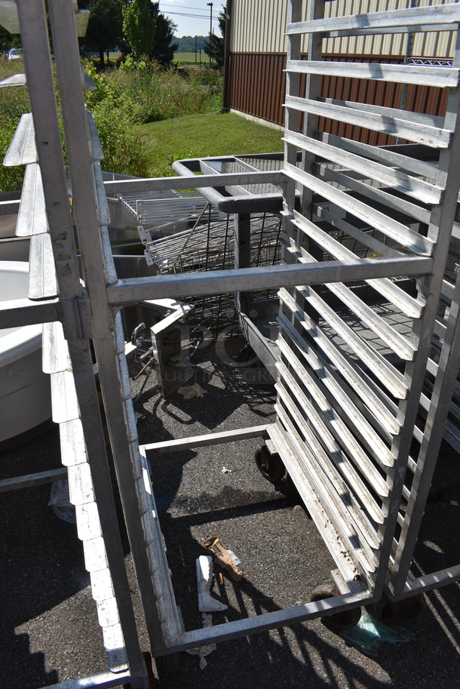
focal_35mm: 27
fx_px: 517
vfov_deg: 67.3
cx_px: 230
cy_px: 344
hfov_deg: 48.0
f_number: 9
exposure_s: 1/800
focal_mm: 18
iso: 200
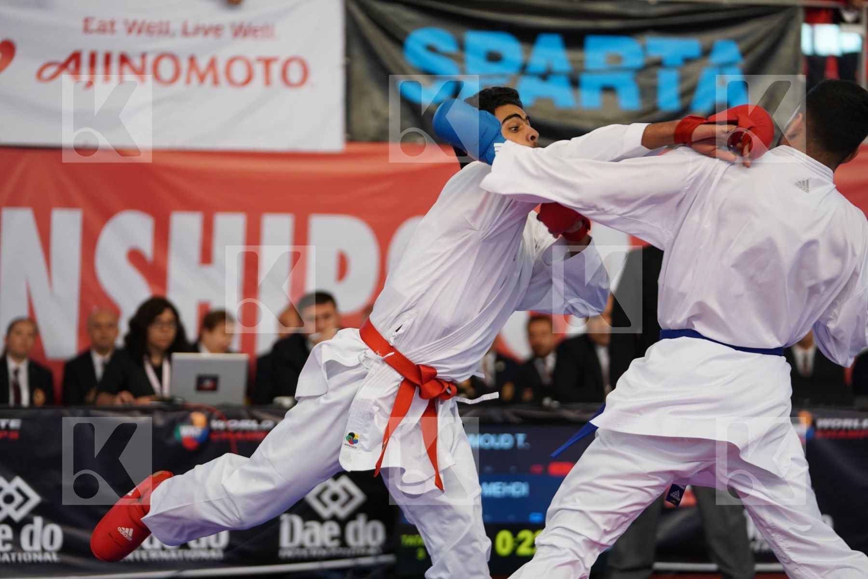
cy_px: 290
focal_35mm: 124
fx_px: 2990
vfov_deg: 11.1
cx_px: 434
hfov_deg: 16.5
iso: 2000
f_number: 2.8
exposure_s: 1/1000
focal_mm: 124
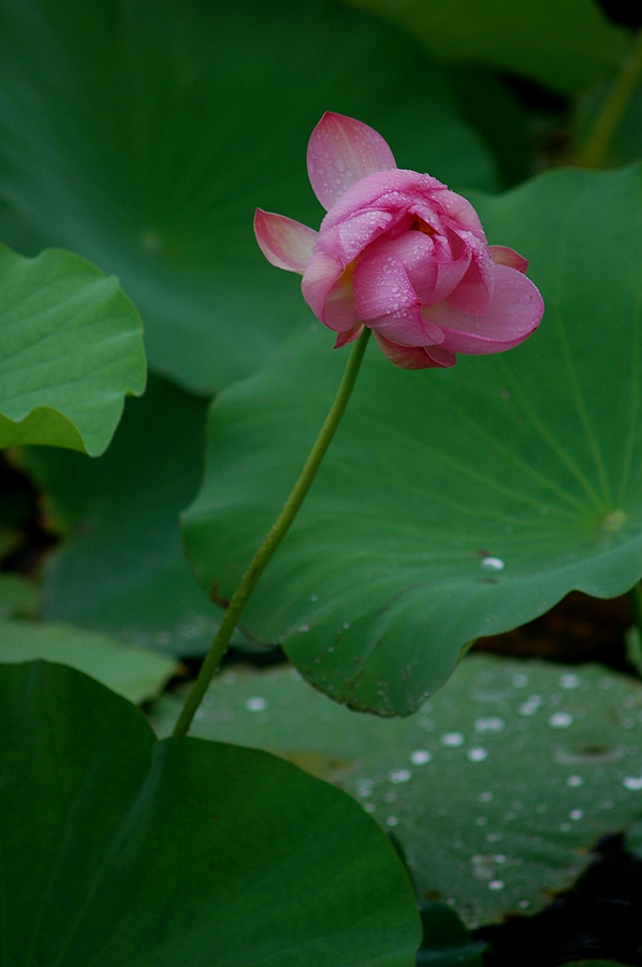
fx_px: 8445
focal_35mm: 315
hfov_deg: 4.4
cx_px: 321
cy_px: 484
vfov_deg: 6.5
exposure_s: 1/80
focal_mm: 210
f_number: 4.5
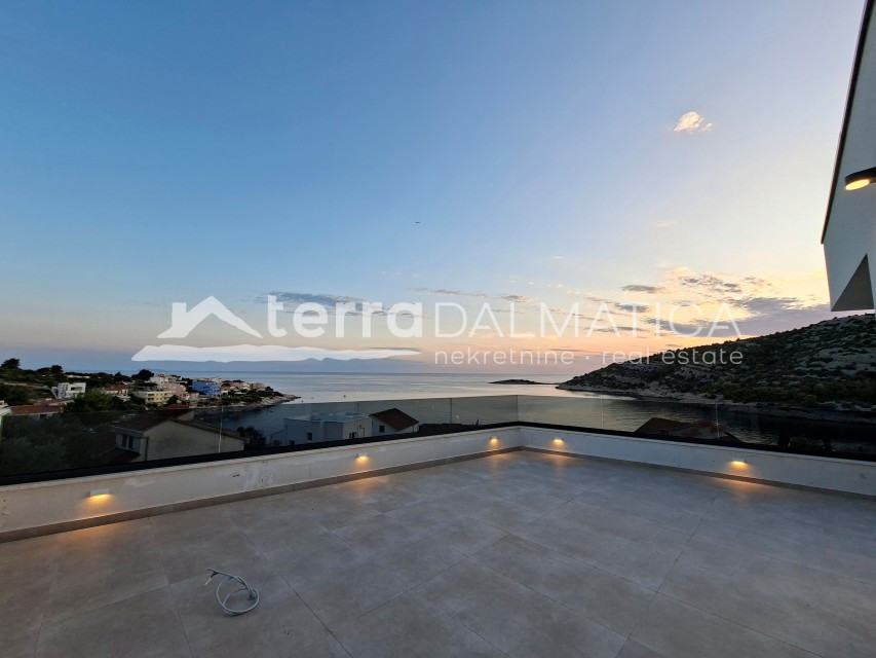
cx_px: 438
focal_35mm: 13
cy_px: 329
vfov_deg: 89.9
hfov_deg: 106.2
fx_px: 329
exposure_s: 1/124
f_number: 2.2
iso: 40
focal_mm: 1.74
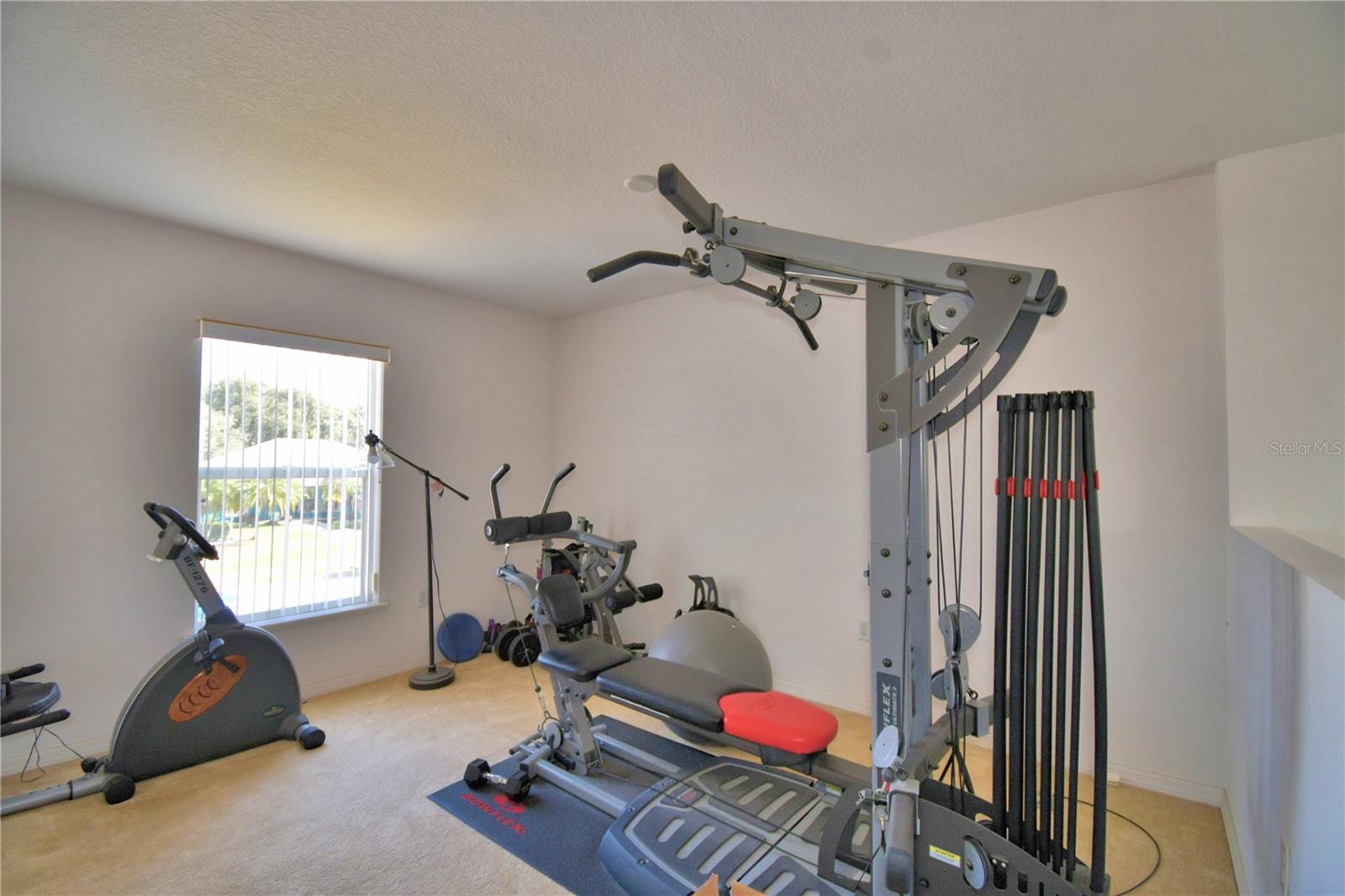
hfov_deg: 100.4
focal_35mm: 15
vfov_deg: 77.3
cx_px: 672
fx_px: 560
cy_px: 448
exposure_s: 1/60
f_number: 4.5
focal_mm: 10
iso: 140
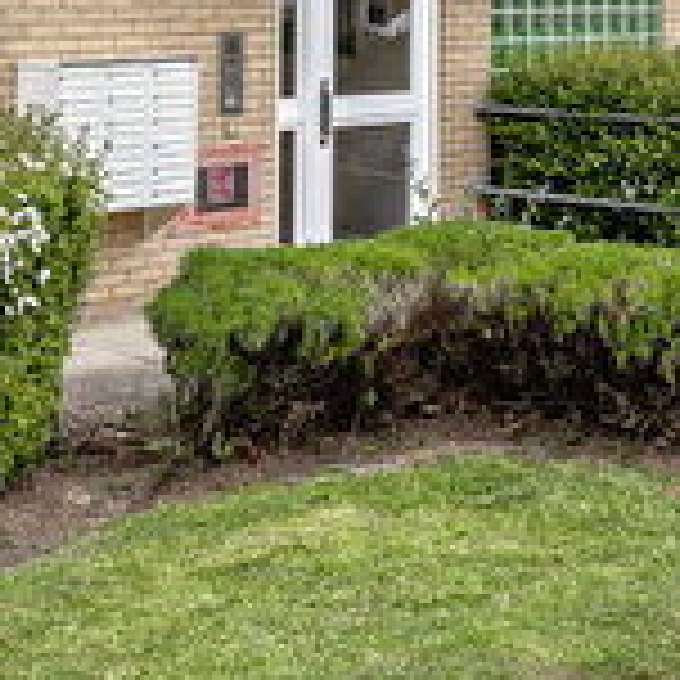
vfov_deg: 21.2
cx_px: 581
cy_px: -162
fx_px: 1667
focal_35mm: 75
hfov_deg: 22.6
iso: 250
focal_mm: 19
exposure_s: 1/160
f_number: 9
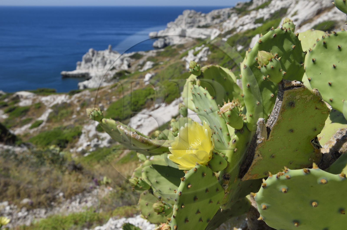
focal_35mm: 34
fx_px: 327
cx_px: 174
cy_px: 115
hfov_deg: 55.8
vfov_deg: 38.8
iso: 200
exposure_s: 1/250
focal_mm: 34
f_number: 14
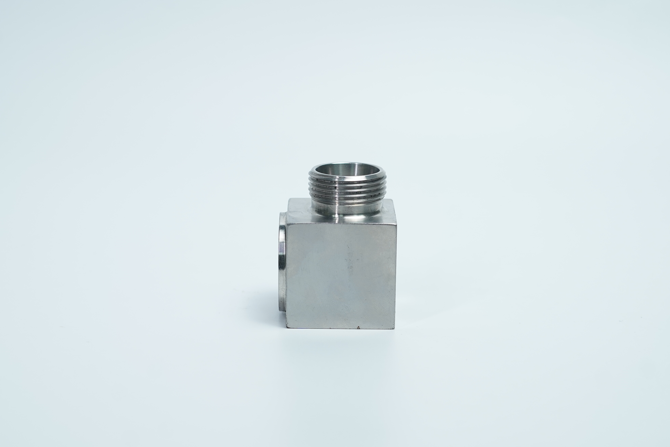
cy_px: 224
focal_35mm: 75
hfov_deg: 27.0
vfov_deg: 18.2
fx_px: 1396
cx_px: 335
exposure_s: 1/160
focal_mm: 50
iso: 250
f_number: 4.5
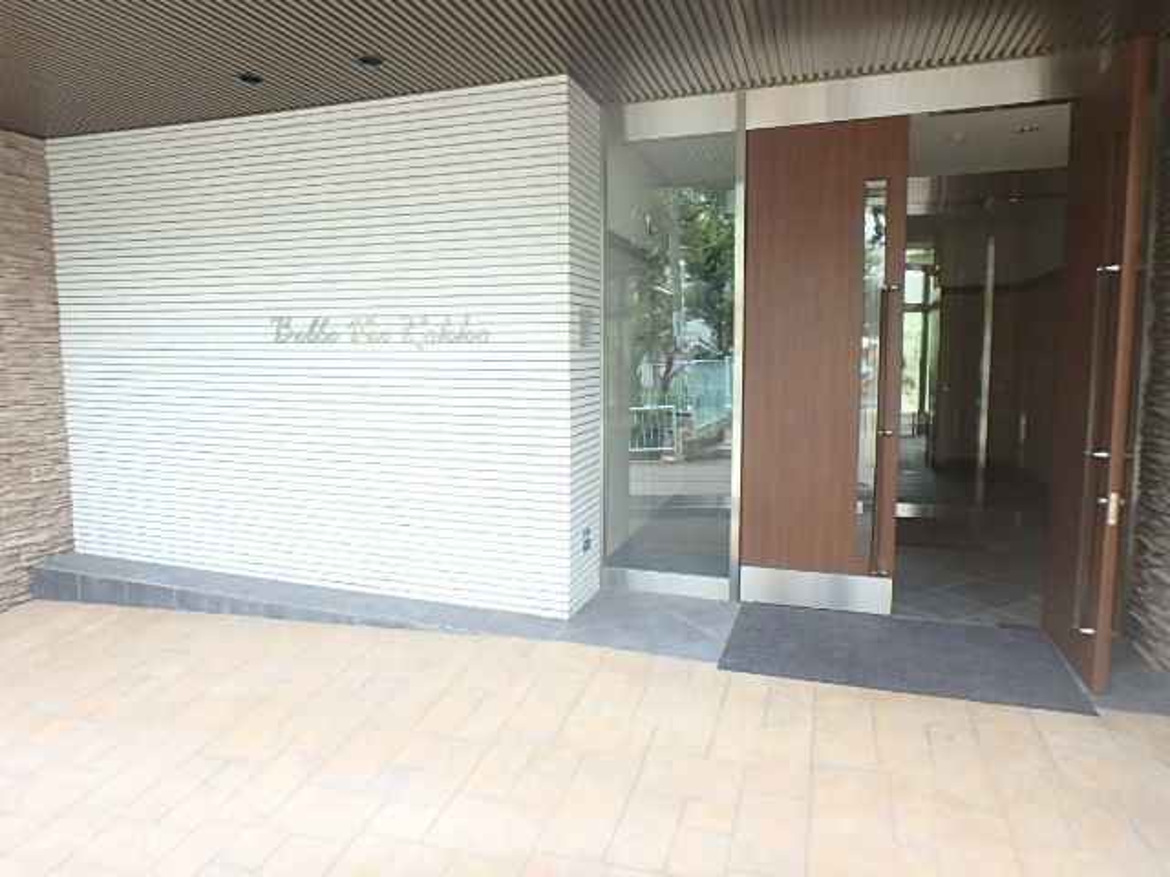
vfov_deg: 63.4
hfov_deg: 79.0
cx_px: 585
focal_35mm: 21
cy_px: 438
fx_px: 710
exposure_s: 1/100
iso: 125
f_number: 3.5
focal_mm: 3.7
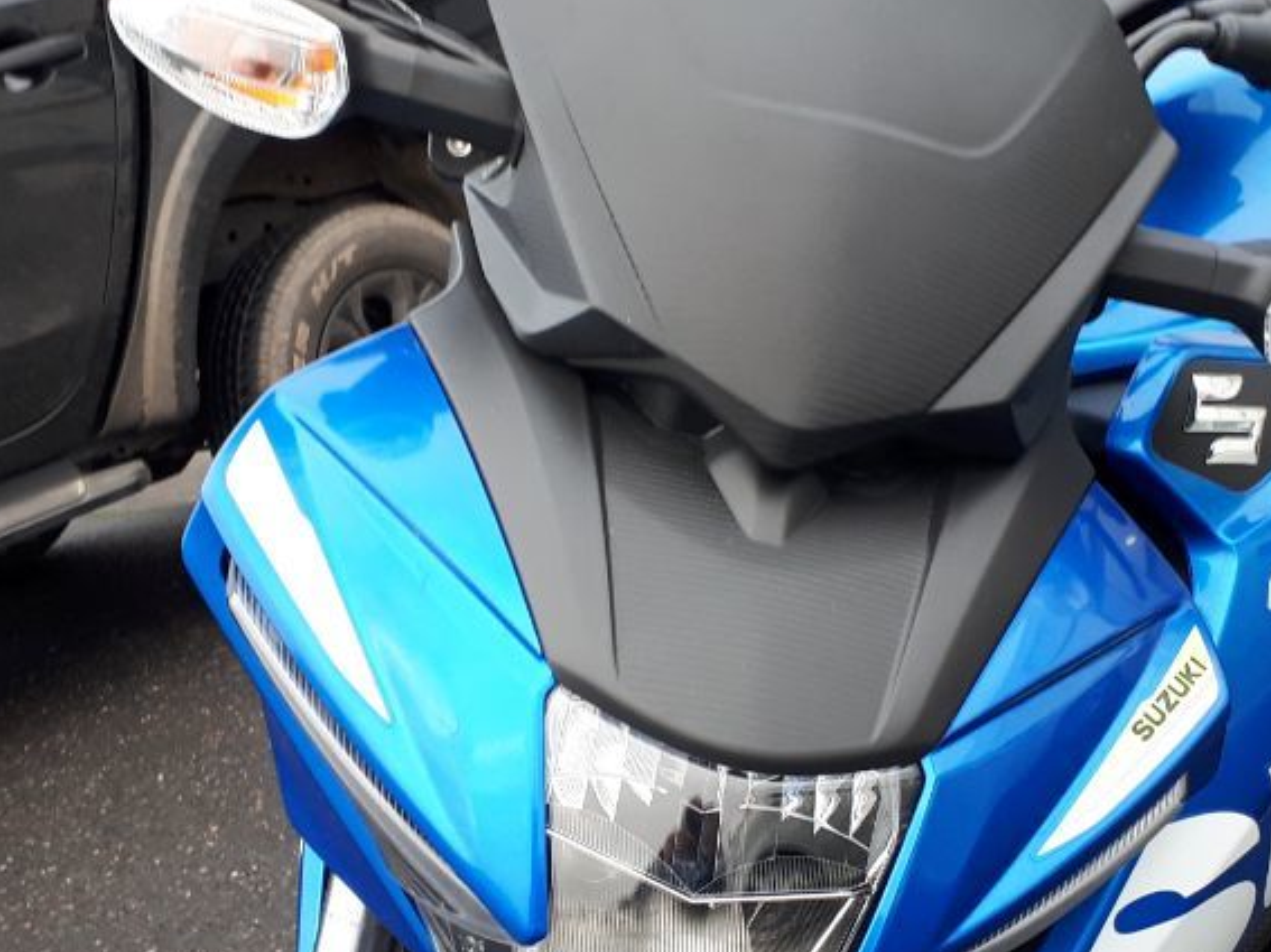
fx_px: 2239
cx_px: 634
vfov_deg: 24.0
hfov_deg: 31.7
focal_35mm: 61
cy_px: 573
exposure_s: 1/100
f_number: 1.9
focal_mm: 3.6
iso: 64
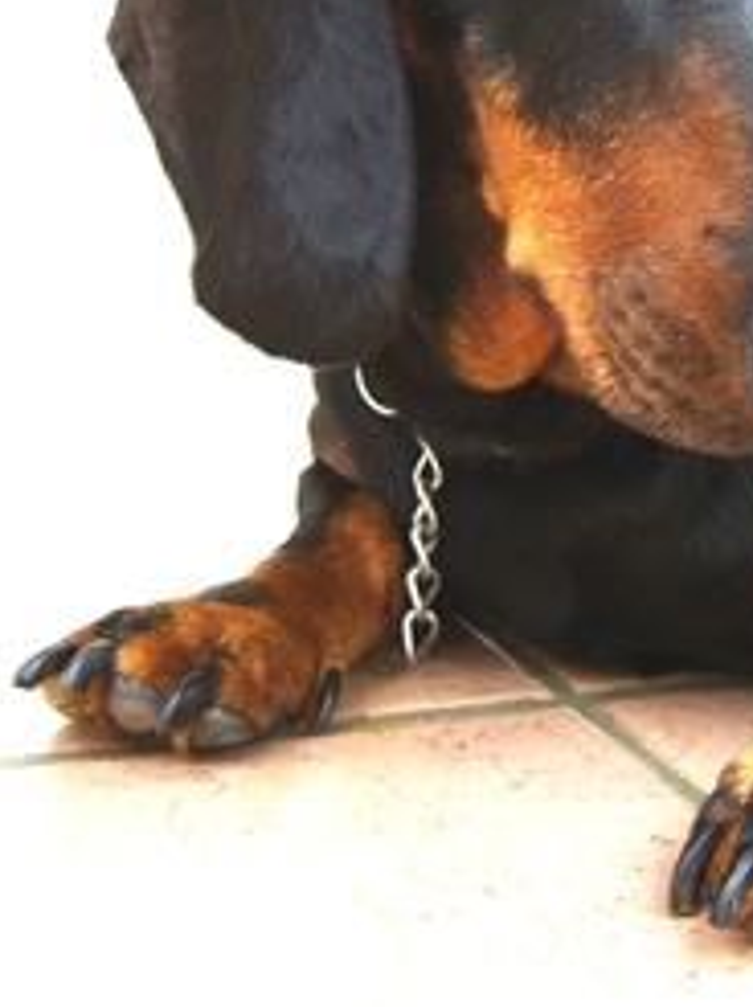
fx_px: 1656
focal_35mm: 57
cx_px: 573
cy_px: 311
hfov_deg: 25.3
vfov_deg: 33.4
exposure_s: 1/100
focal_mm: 5.8
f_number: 2.8
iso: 80
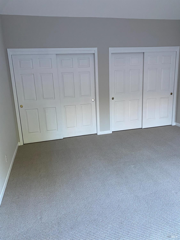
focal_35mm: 26
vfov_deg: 67.3
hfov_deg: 53.1
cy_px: 120
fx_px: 180
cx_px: 90
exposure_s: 1/60
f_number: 1.8
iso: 125
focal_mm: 4.25
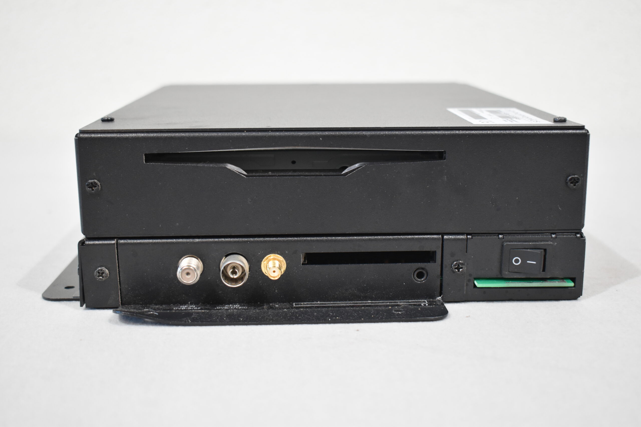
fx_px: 855
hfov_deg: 41.1
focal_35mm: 48
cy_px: 214
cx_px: 320
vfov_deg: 28.1
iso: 1250
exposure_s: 1/125
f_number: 4.5
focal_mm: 32
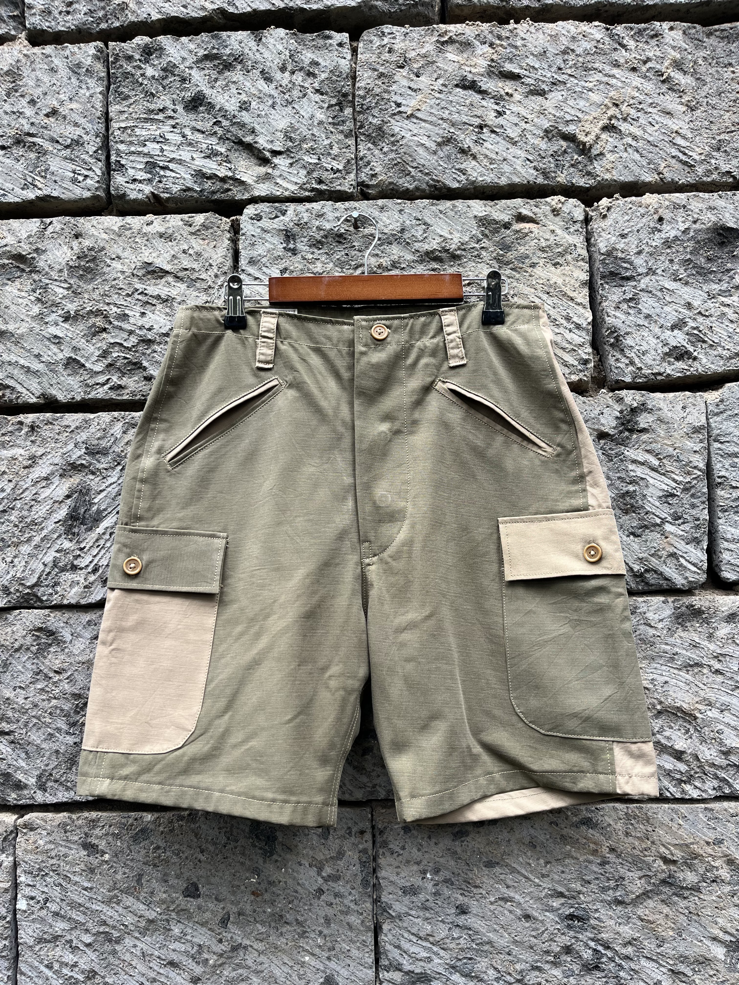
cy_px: 492
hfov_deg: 53.1
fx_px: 740
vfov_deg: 67.3
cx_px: 370
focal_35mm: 26
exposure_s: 1/273
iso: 40
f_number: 1.6
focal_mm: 5.1
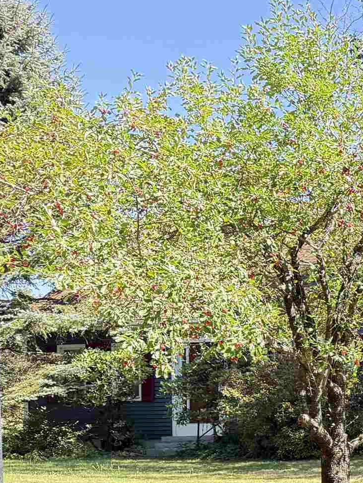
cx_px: 749
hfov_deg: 15.2
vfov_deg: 24.7
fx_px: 1062
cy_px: 458
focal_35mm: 76
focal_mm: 6.76
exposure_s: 1/484
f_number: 1.78
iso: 100
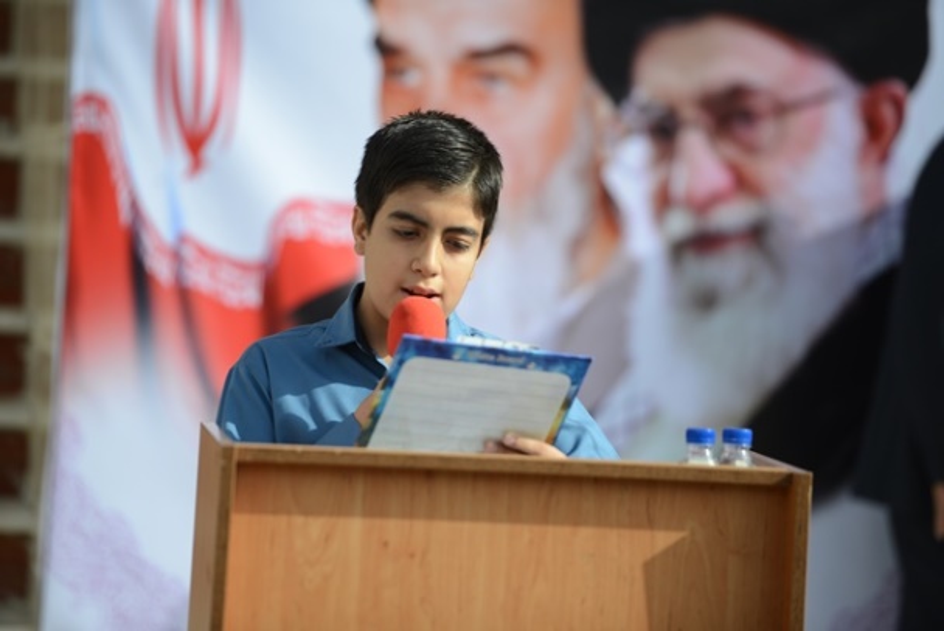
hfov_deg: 10.3
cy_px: 316
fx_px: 5247
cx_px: 472
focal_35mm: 200
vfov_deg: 6.9
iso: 200
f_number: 2.8
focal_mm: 200
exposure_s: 1/2000
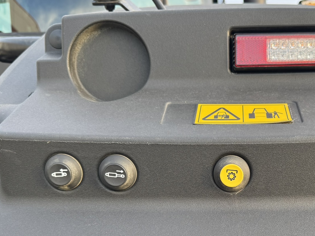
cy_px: 189
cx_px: 236
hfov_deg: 41.7
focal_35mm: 44
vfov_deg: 32.0
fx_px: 400
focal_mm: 6.76
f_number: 1.78
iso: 125
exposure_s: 1/121
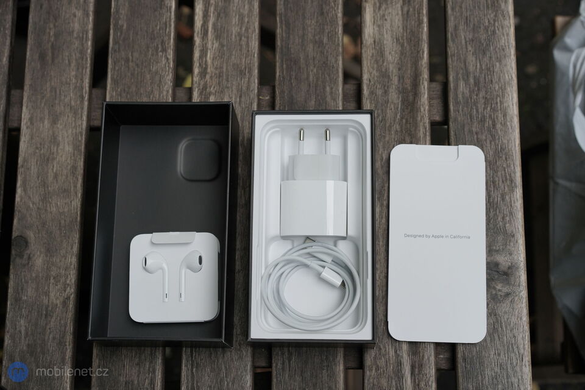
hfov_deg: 36.2
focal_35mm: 55
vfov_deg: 24.6
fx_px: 894
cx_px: 292
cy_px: 195
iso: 500
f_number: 6.3
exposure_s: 1/200
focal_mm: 55
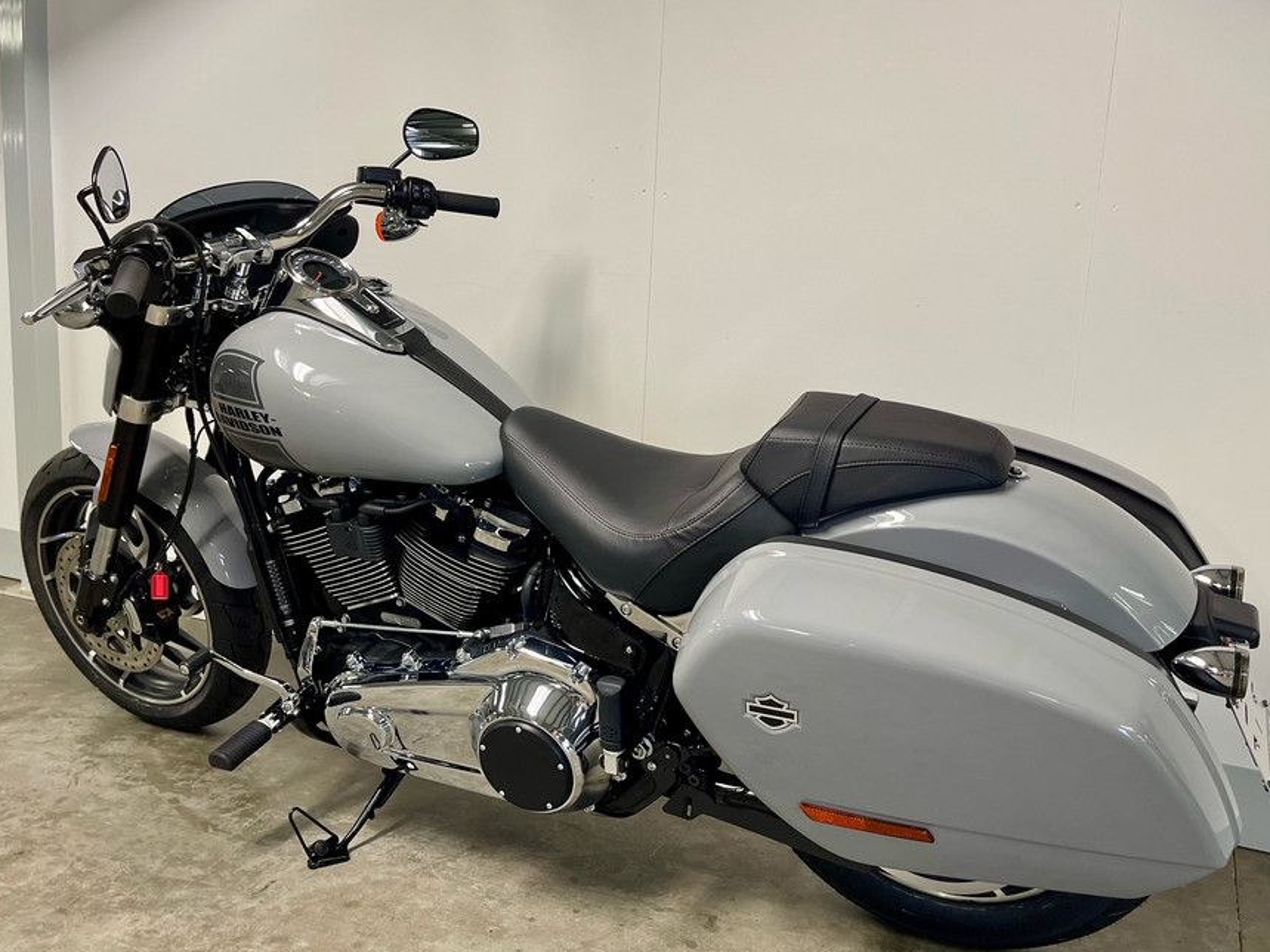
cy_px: 485
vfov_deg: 45.4
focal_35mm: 31
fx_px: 1137
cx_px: 633
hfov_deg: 58.4
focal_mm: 5.1
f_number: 1.6
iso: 100
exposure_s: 1/50
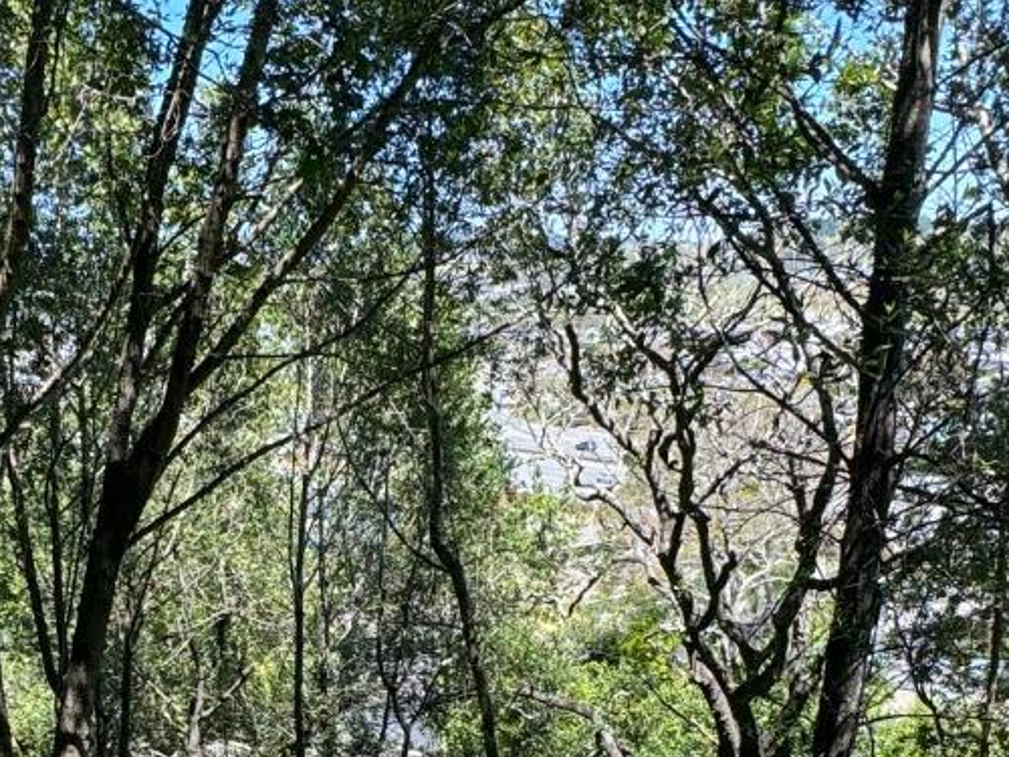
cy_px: 746
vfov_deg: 31.9
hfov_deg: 44.1
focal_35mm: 42
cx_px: 327
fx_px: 1224
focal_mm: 2.22
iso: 40
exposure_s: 1/501
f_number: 2.2
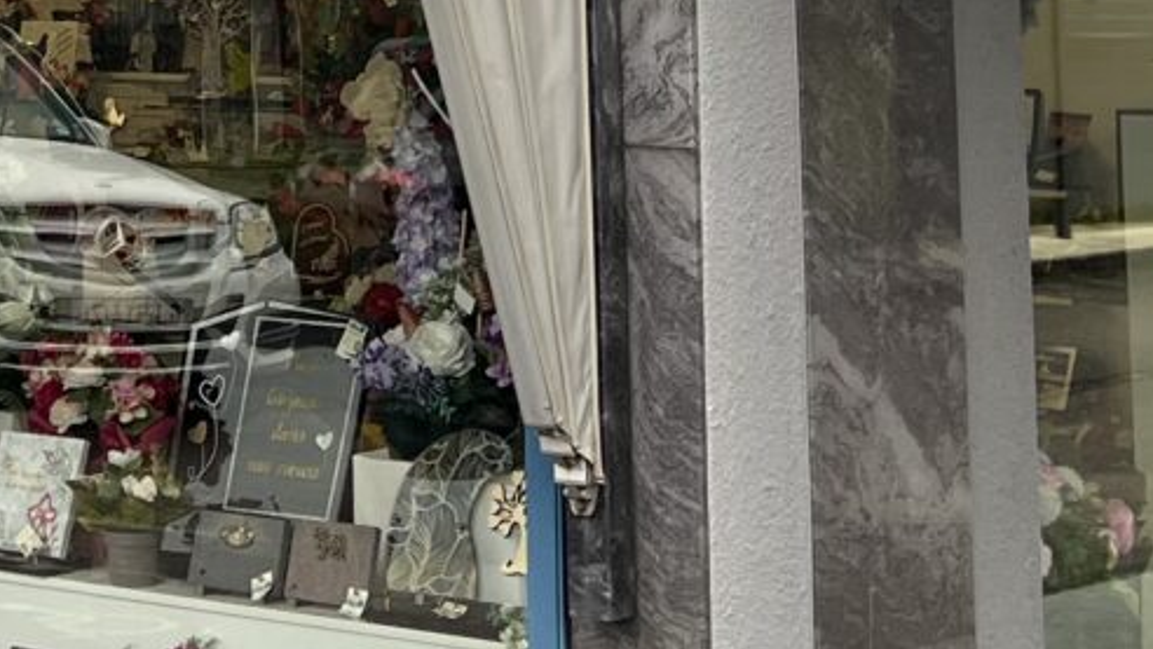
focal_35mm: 118
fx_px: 3608
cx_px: 19
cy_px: -623
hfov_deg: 17.7
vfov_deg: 9.6
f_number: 1.5
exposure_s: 1/309
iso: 50
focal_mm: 5.7
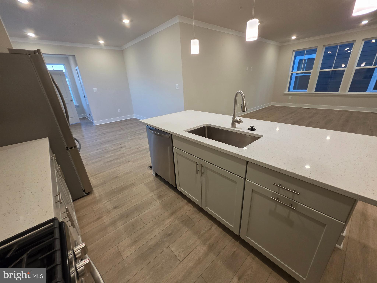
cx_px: 188
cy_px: 142
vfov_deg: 89.9
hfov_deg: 106.2
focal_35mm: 13
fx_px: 142
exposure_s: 1/120
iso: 250
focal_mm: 2.2
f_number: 1.9
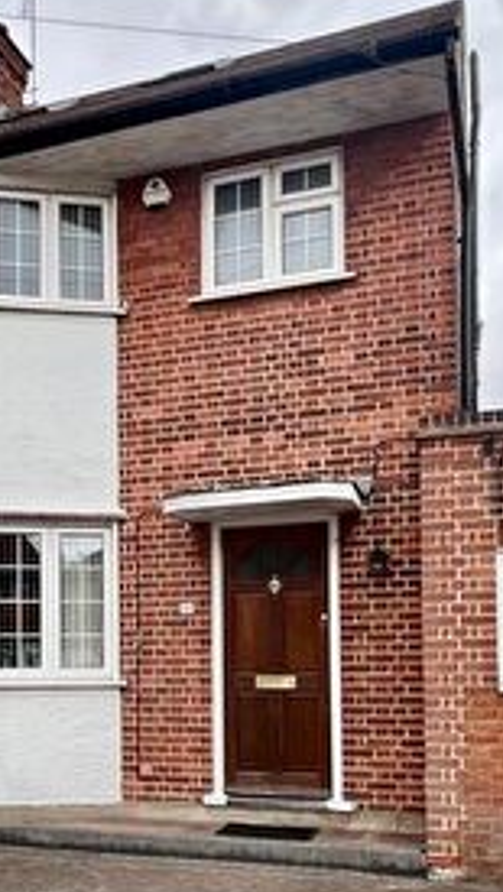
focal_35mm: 36
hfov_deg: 32.4
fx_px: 852
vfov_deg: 53.3
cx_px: 146
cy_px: 647
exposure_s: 1/258
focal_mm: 1.57
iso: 32
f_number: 1.8
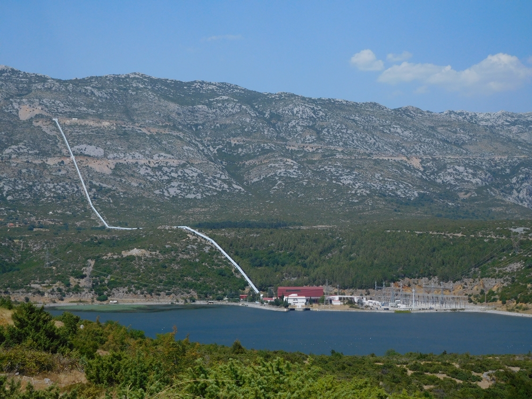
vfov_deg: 26.6
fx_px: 845
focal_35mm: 55
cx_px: 266
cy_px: 200
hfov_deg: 34.9
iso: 125
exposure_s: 1/400
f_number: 8.4
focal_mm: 9.8
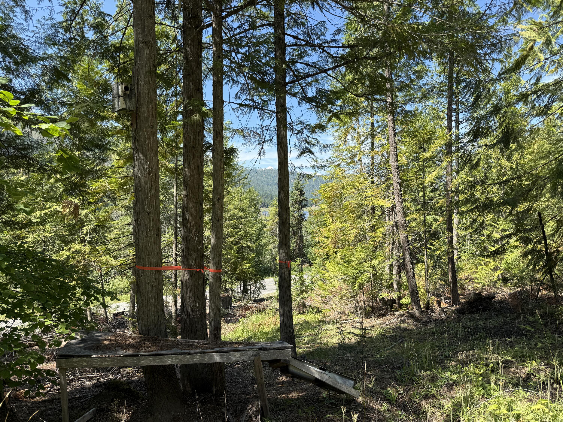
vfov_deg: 56.8
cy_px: 211
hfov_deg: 71.6
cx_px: 282
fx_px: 390
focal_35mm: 24
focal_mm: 6.76
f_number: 1.78
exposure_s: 1/1493
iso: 80
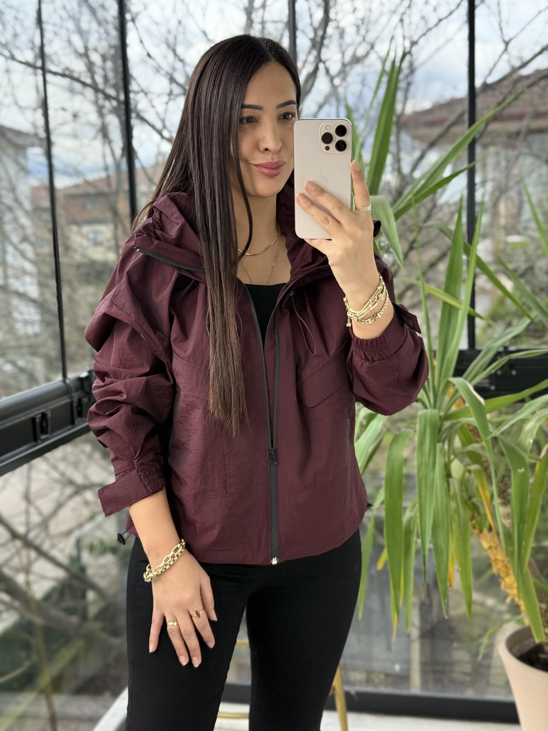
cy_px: 366
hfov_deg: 30.3
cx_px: 274
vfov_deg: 39.7
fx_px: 1013
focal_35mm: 48
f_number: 1.78
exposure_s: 1/279
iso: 100
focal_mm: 6.76
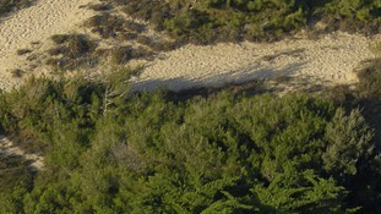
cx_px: 544
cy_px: -518
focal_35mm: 566
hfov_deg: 3.8
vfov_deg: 2.1
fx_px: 5719
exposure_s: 1/400
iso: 100
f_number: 5
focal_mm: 70
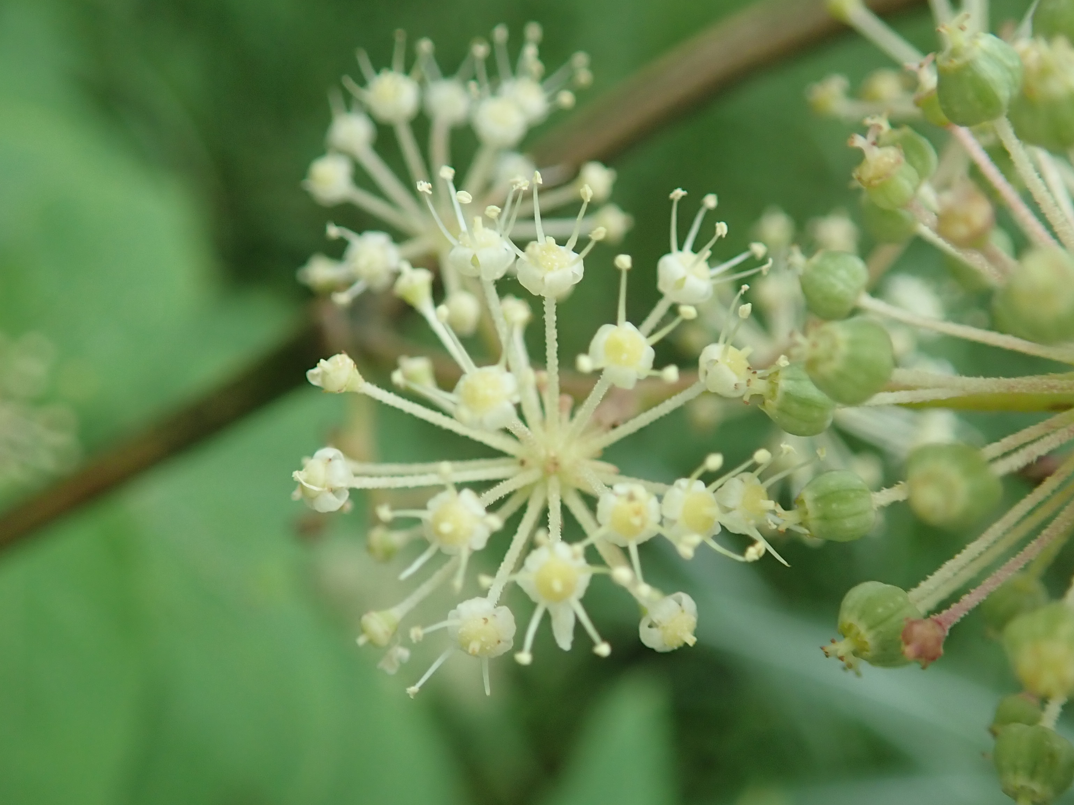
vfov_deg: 36.8
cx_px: 553
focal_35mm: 39
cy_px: 451
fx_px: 1210
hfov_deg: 47.9
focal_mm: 5.5
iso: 200
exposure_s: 1/50
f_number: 2.3
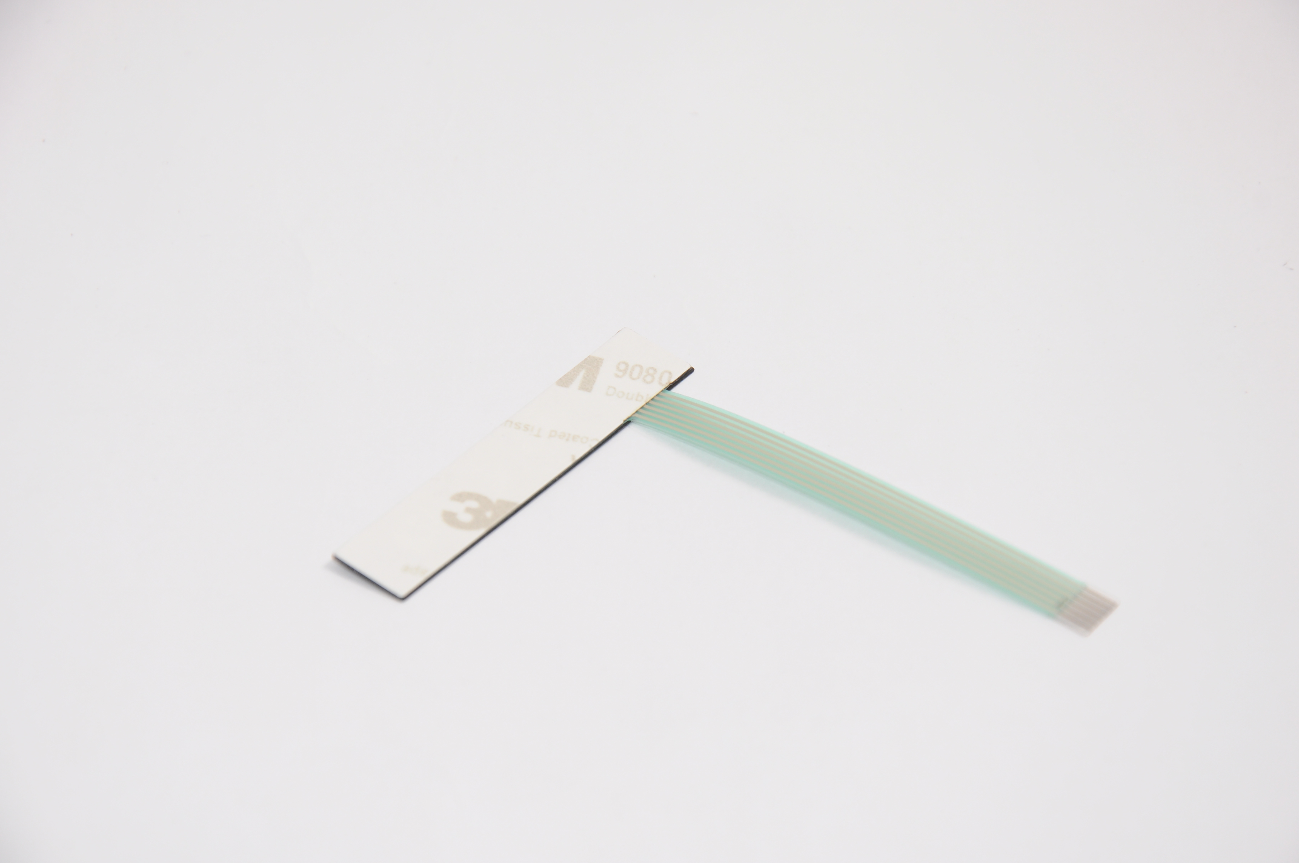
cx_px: 650
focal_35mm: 138
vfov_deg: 9.9
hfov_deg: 14.9
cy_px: 432
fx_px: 4973
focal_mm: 92
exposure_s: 1/125
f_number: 8
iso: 320
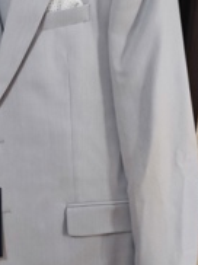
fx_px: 420
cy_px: 82
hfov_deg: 25.4
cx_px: 7
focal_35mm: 55
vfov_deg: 34.6
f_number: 1.79
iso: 1489
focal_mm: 4.7
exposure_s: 1/25
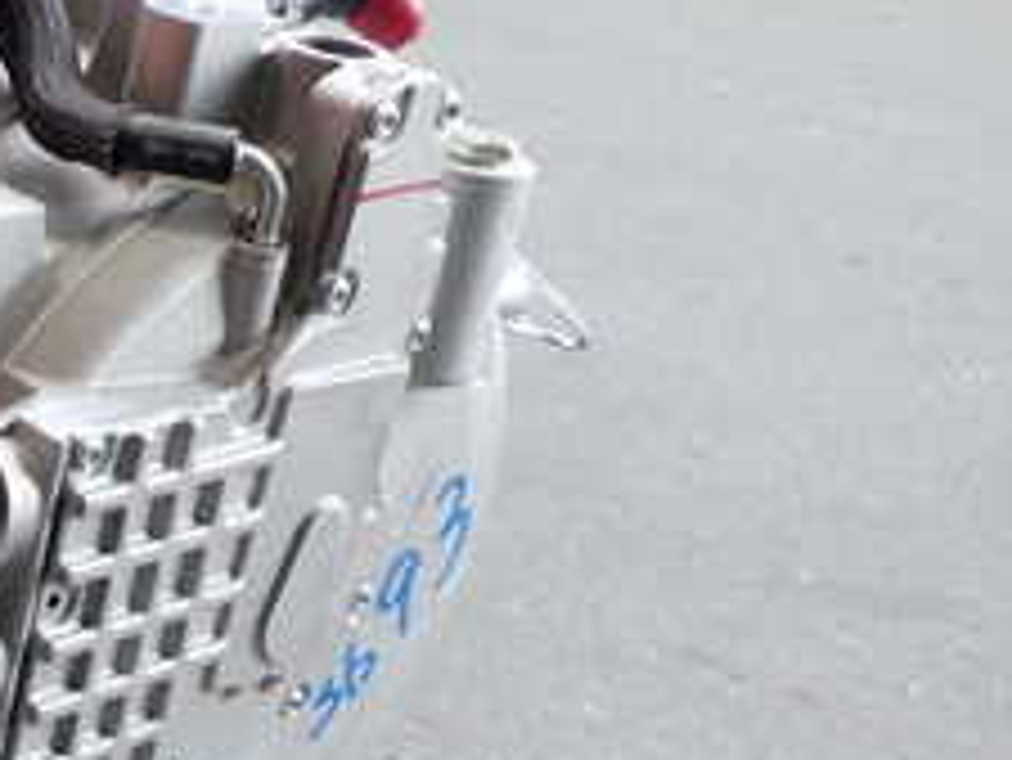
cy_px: 967
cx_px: -261
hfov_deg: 22.2
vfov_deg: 17.4
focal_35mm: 80
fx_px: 2340
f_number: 2.3
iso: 200
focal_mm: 5.4
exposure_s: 1/100
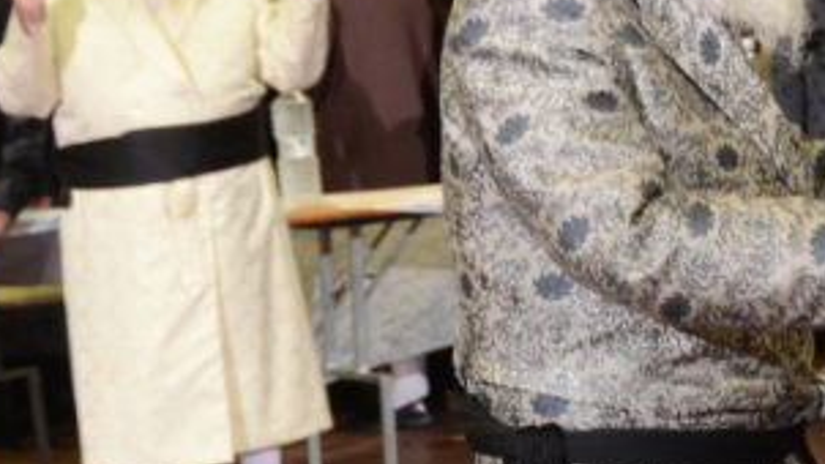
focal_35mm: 170
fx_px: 3720
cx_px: 923
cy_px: 358
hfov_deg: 12.4
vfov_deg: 7.1
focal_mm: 32
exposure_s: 1/80
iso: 1000
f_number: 5.6
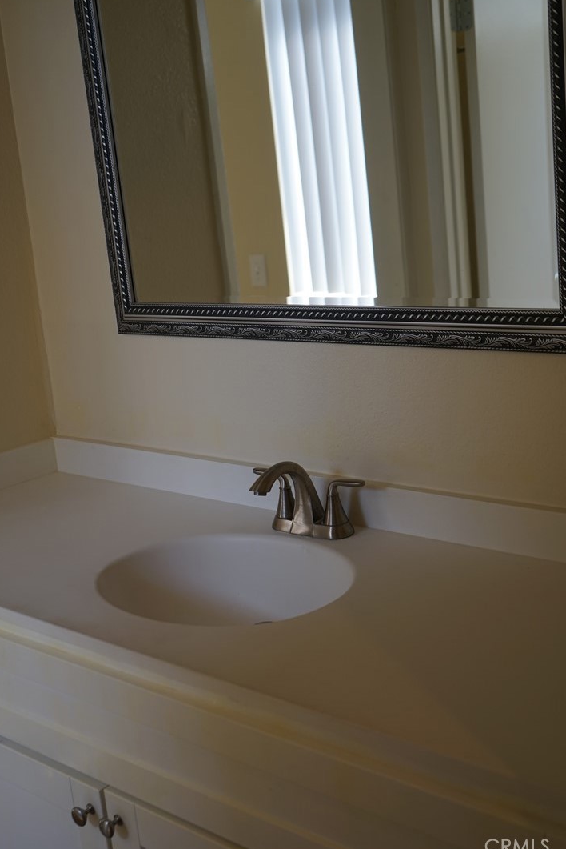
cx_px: 280
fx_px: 1037
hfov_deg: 30.5
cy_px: 423
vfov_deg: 44.5
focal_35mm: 44
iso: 160
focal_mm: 43
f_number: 4.5
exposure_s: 1/60
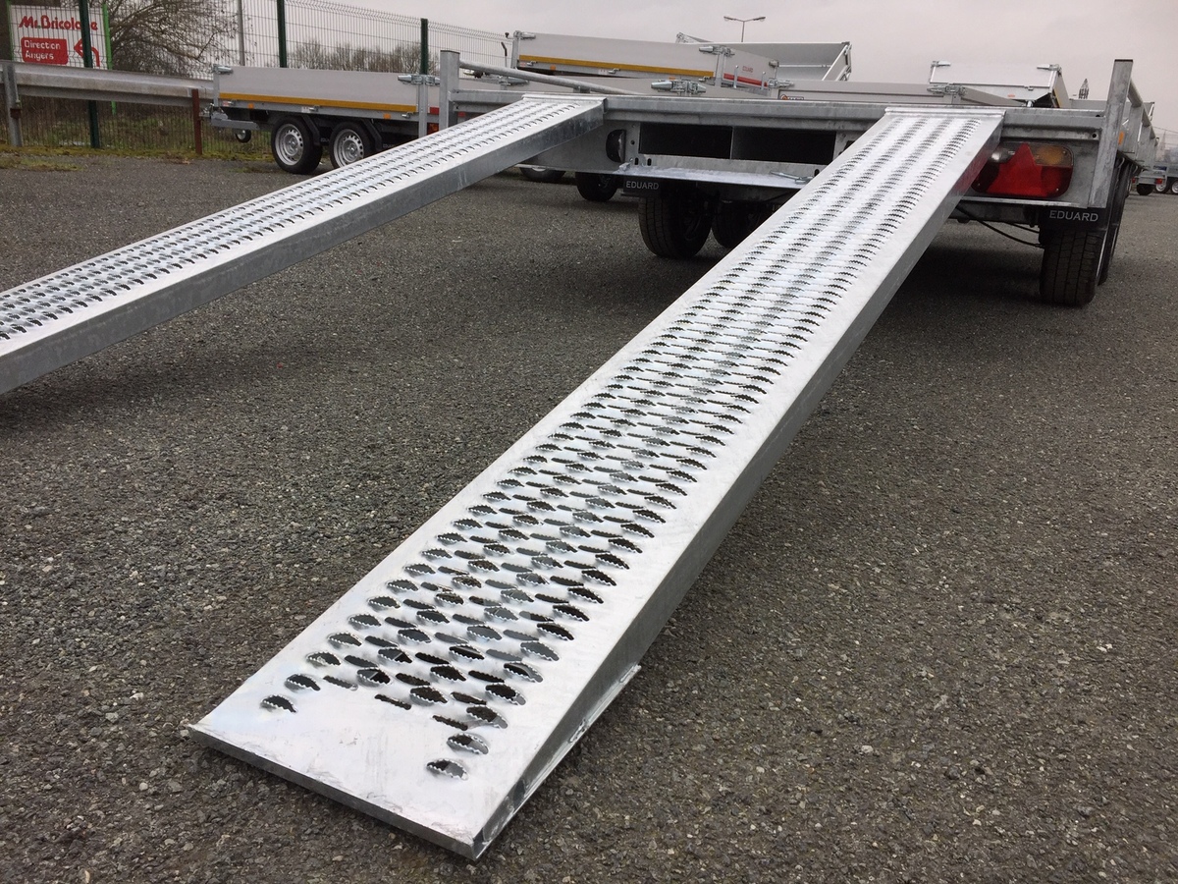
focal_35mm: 29
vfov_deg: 48.2
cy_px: 442
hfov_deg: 61.7
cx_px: 589
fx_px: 987
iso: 32
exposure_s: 1/264
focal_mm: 4.15
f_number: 2.2
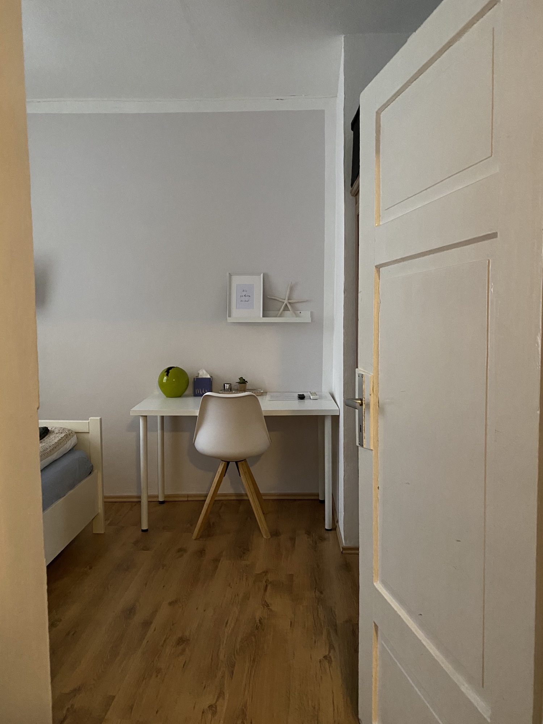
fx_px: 544
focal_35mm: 26
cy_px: 362
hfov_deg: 53.1
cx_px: 272
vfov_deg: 67.3
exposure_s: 1/25
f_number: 1.8
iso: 640
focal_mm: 4.25
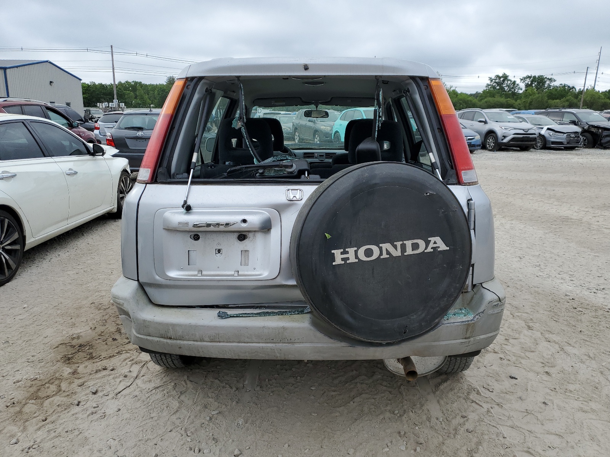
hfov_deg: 67.3
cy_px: 228
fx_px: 458
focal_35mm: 26
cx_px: 305
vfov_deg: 53.1
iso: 50
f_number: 1.5
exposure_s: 1/1429
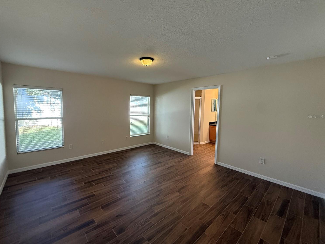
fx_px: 141
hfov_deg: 98.1
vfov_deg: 81.7
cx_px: 154
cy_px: 116
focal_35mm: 15
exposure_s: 1/120
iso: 320
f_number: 2.2
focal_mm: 2.22
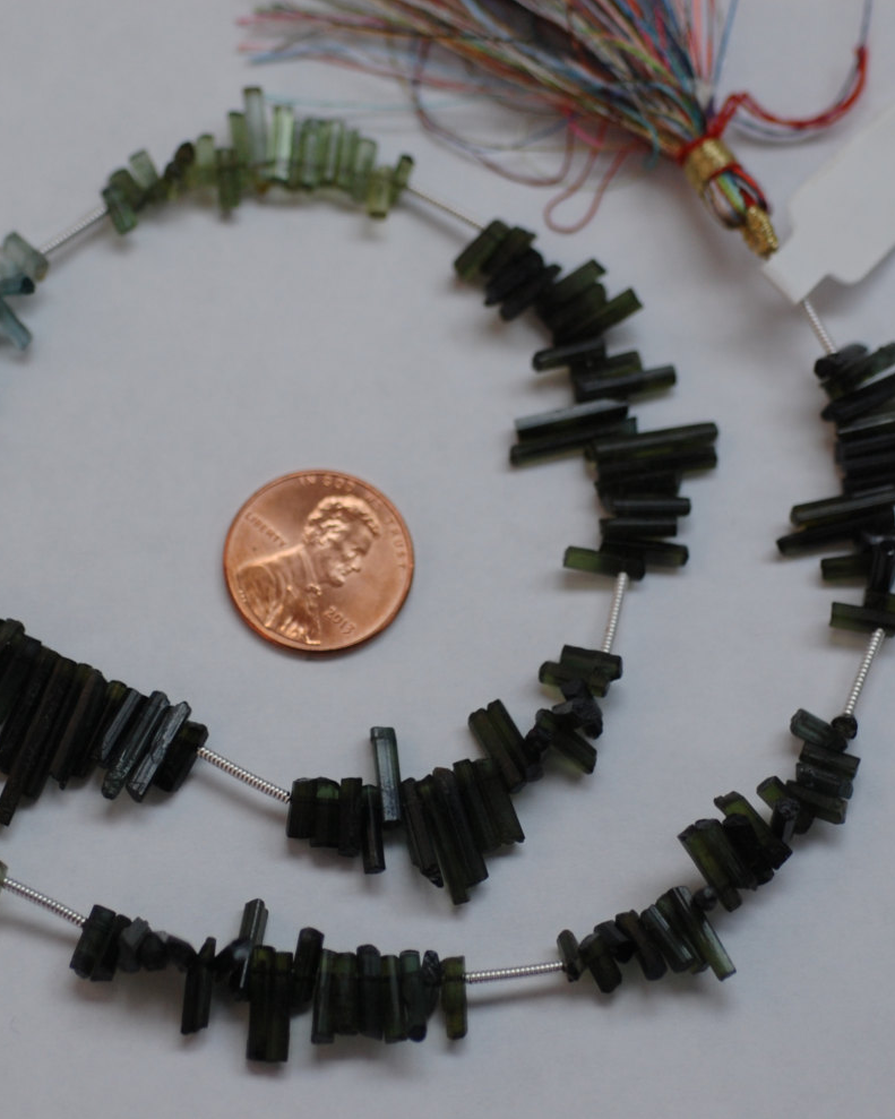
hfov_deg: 12.1
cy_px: 563
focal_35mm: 128
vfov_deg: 15.0
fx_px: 4239
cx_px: 390
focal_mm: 60
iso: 400
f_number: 3.3
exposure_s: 1/250
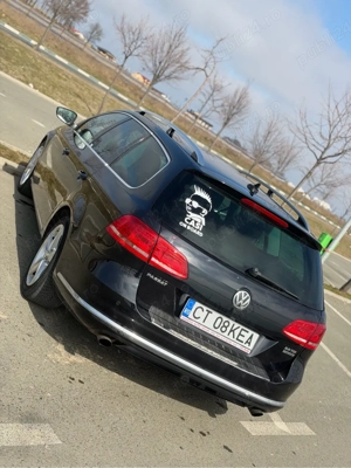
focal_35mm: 48
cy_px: 234
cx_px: 176
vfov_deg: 39.7
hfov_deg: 30.3
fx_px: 649
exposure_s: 1/4098
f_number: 1.78
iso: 64
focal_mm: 6.76
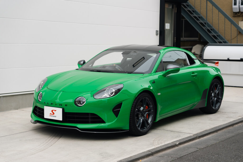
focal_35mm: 70
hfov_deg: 28.8
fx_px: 473
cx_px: 122
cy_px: 81
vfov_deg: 19.5
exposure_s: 1/800
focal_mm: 70
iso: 80
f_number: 2.8
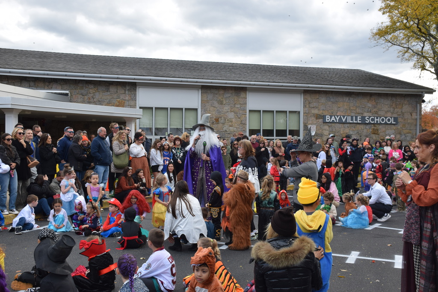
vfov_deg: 33.0
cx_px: 219
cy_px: 146
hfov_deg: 47.9
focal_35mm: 40
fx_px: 493
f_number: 8
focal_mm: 27
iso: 280
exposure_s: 1/250
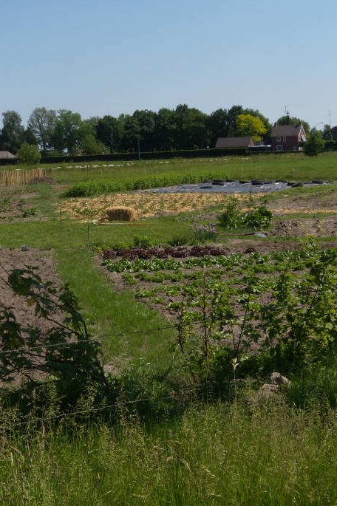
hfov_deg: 24.0
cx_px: 92
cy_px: 228
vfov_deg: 35.6
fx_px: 787
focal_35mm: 56
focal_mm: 6.4
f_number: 8.5
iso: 80
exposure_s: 1/250
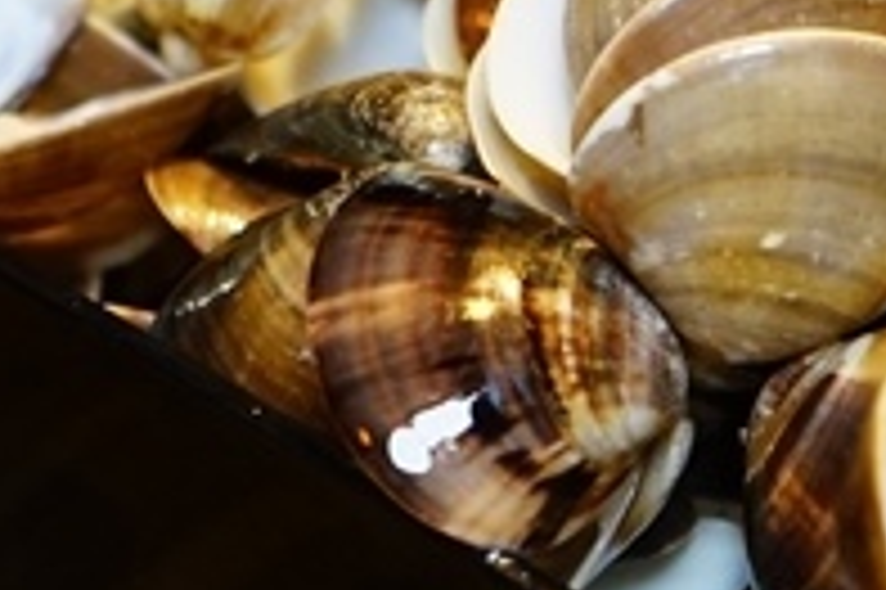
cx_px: 855
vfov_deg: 7.3
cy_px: 2
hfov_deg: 10.9
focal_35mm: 187
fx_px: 4598
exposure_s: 1/60
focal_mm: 46
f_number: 4.5
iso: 1600
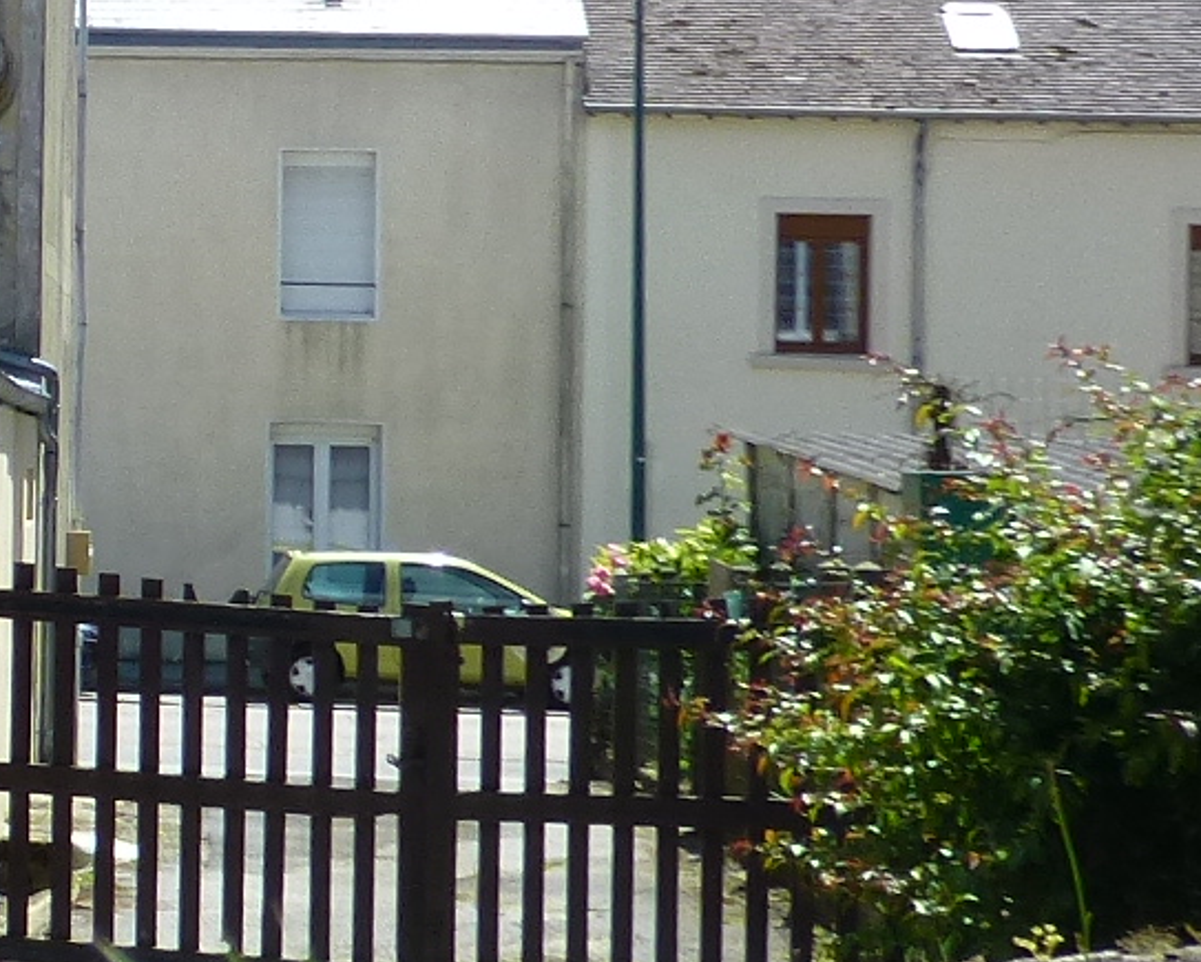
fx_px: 4908
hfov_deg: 12.5
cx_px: -1095
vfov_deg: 11.1
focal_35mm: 138
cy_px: 153
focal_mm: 5.4
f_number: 4
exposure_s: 1/640
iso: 100
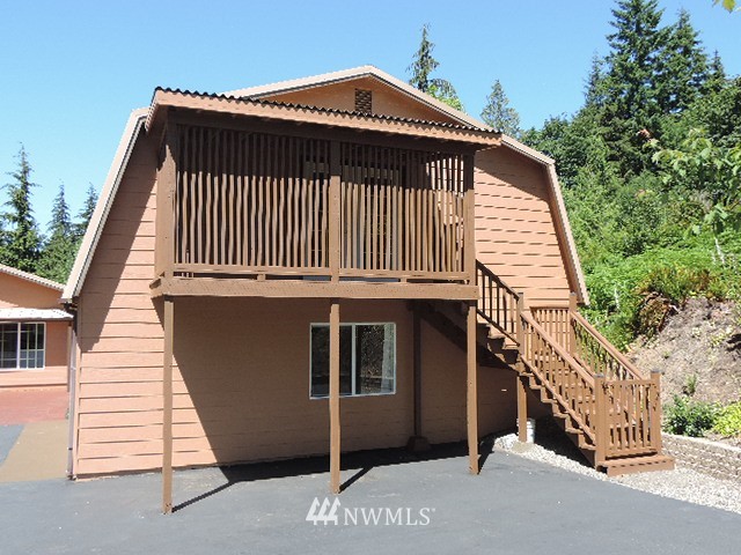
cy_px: 278
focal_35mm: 30
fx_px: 642
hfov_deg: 60.0
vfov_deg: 46.8
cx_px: 370
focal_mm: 5.3
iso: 80
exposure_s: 1/400
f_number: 3.1
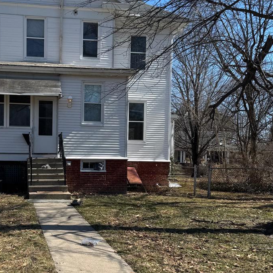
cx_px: 79
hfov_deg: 34.8
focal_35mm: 48
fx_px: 428
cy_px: 164
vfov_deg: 35.2
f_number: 1.78
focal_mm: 6.76
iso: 80
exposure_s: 1/3597
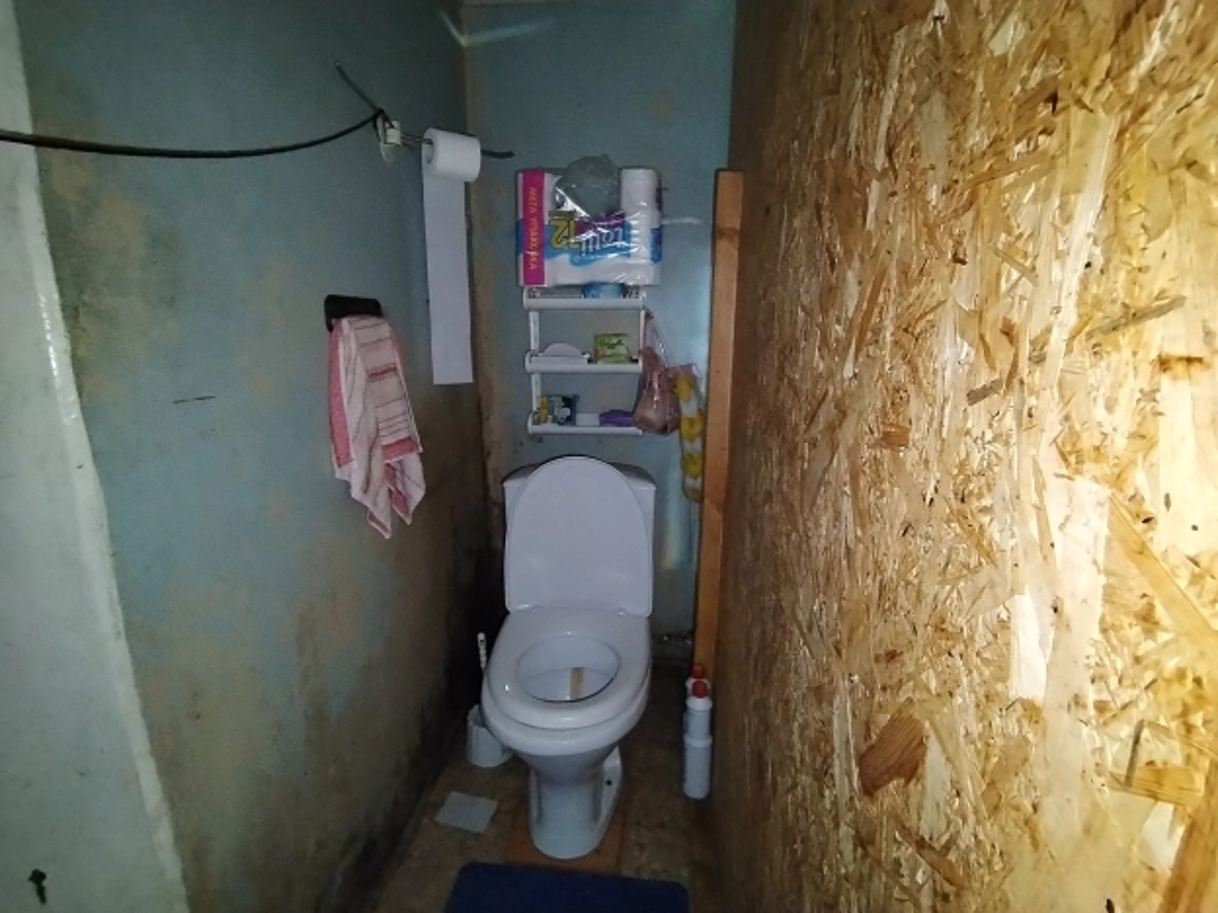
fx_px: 598
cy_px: 456
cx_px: 609
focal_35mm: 17
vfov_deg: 74.7
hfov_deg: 91.0
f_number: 2.2
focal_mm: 1.42
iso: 906
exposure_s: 1/33.3
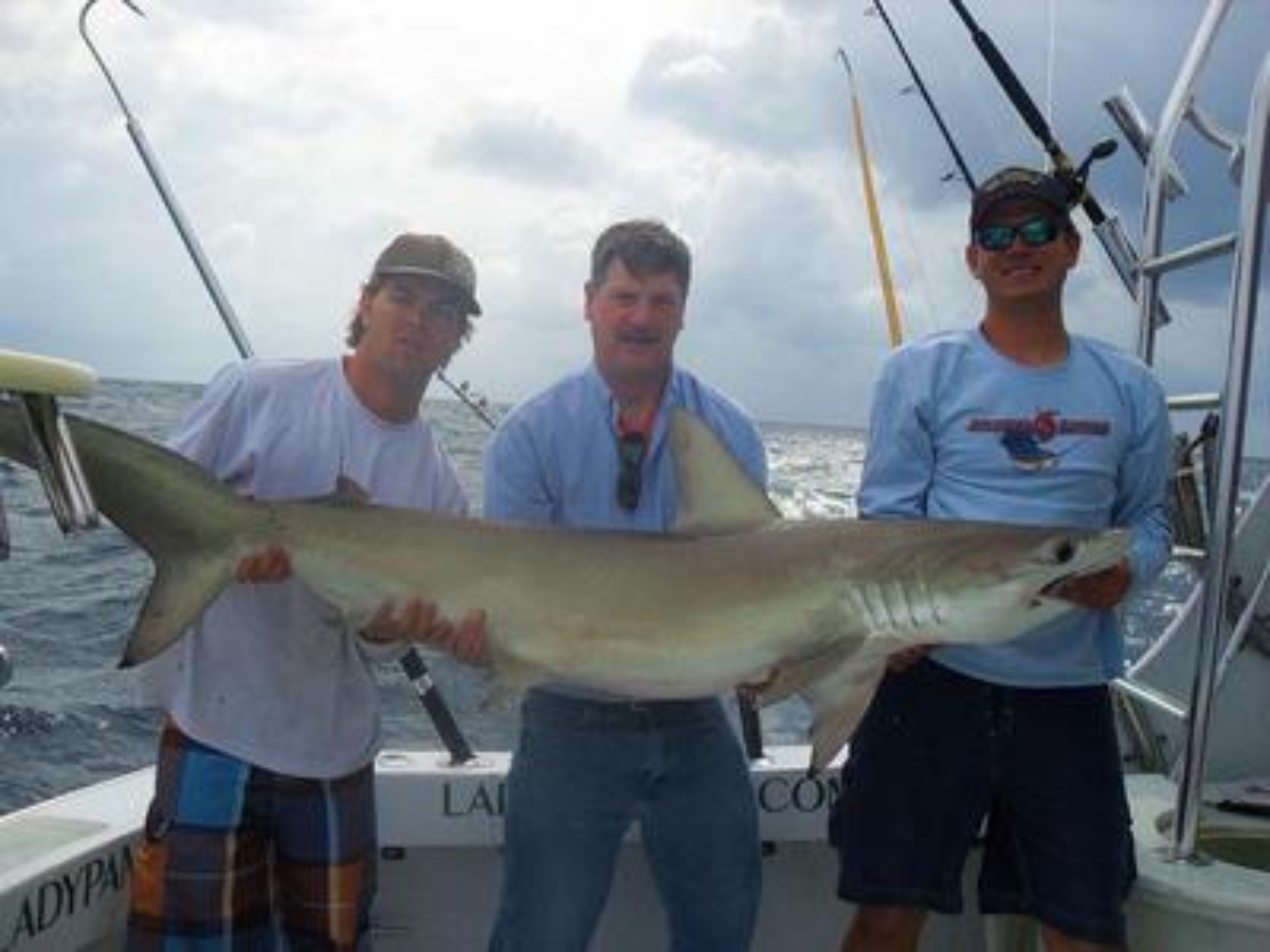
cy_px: 476
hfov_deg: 52.6
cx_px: 635
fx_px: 1284
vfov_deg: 40.7
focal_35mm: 35
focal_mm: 6.2
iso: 100
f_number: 8.9
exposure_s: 1/180
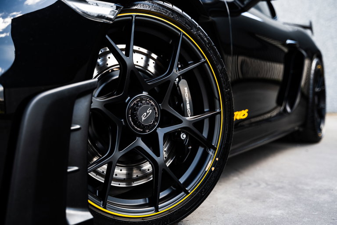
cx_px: 168
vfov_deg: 30.5
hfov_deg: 44.5
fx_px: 412
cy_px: 112
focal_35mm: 44
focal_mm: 44
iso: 250
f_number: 2.8
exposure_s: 1/200
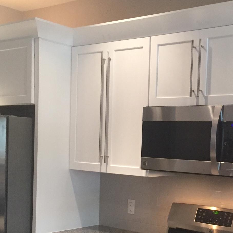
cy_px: 171
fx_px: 442
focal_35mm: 58
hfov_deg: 28.9
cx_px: 185
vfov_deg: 29.2
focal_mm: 4.15
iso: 160
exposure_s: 1/30
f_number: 2.2
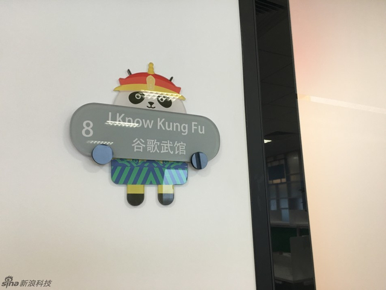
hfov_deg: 61.6
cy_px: 145
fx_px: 324
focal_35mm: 29
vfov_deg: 48.3
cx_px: 193
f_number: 2.2
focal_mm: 4.15
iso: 50
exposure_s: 1/17
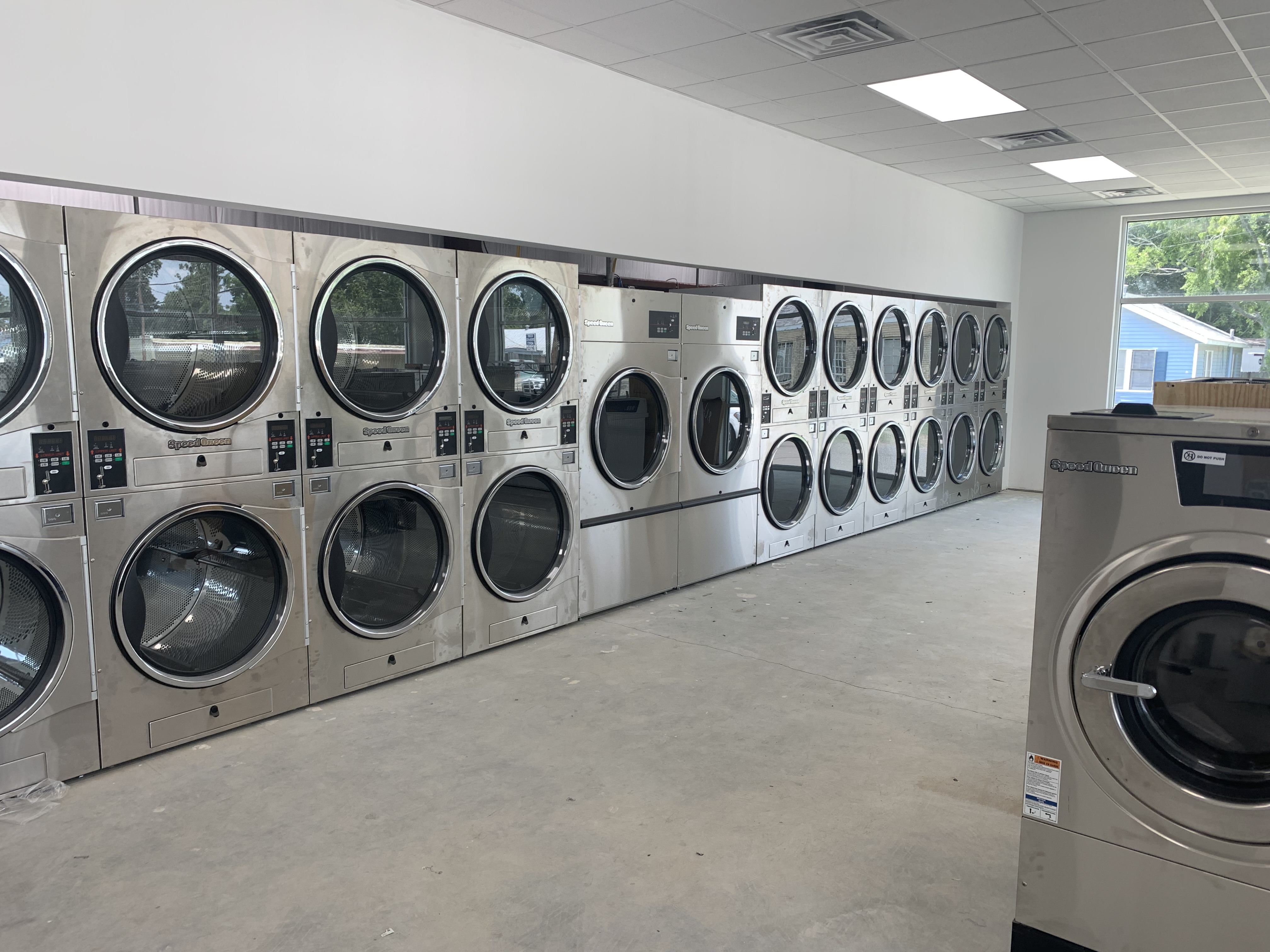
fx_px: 954
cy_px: 476
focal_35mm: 26
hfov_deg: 67.3
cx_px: 635
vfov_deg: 53.1
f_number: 1.8
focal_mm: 4.25
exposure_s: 1/136
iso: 25
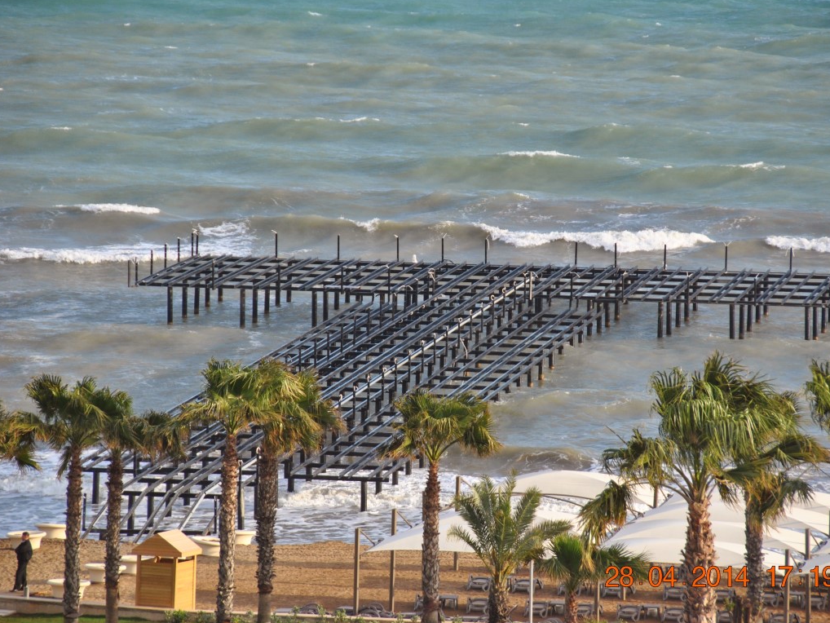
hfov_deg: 8.1
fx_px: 5852
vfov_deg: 6.1
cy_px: 311
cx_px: 458
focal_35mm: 244
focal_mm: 150
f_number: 5.6
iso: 220
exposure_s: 1/500
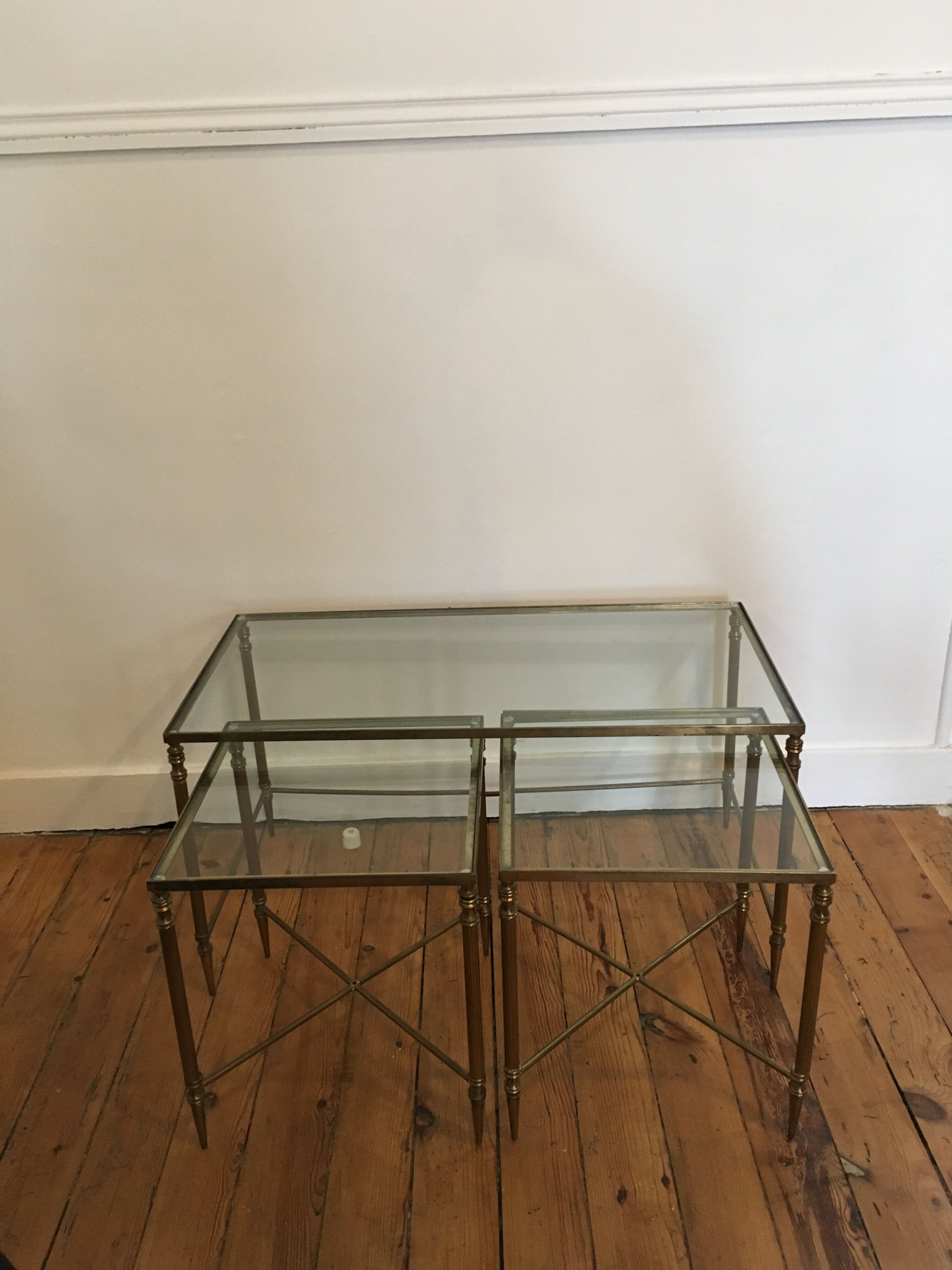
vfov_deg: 61.7
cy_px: 635
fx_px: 1063
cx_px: 476
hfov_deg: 48.2
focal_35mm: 29
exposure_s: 1/20
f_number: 2.2
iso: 200
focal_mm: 4.15
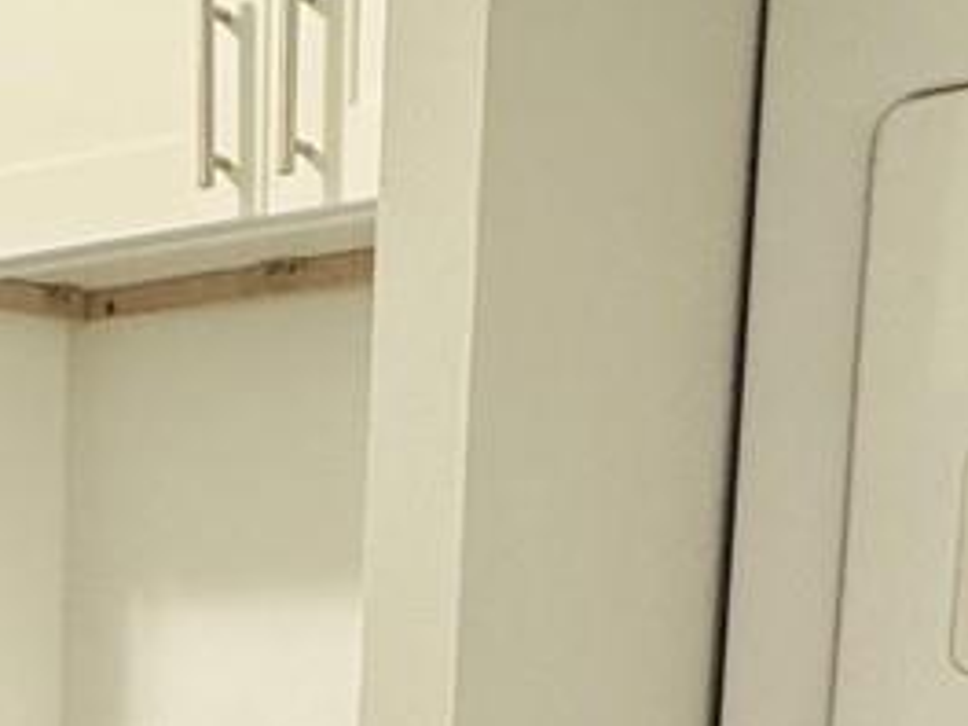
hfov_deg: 20.9
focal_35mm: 85
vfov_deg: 15.6
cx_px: -297
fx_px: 2377
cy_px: 1184
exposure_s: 1/60
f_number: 2.2
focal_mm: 2.22
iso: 200
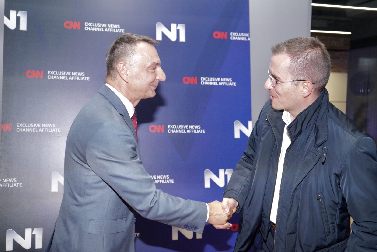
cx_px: 188
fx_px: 398
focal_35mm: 38
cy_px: 126
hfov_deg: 50.7
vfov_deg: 35.1
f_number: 4
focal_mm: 38
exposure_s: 1/160
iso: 1600
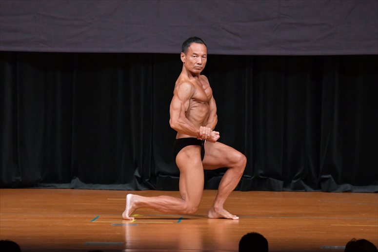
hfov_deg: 6.9
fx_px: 3149
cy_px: 126
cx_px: 189
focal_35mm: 300
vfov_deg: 4.6
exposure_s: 1/400
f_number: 5.6
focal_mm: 200
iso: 5000
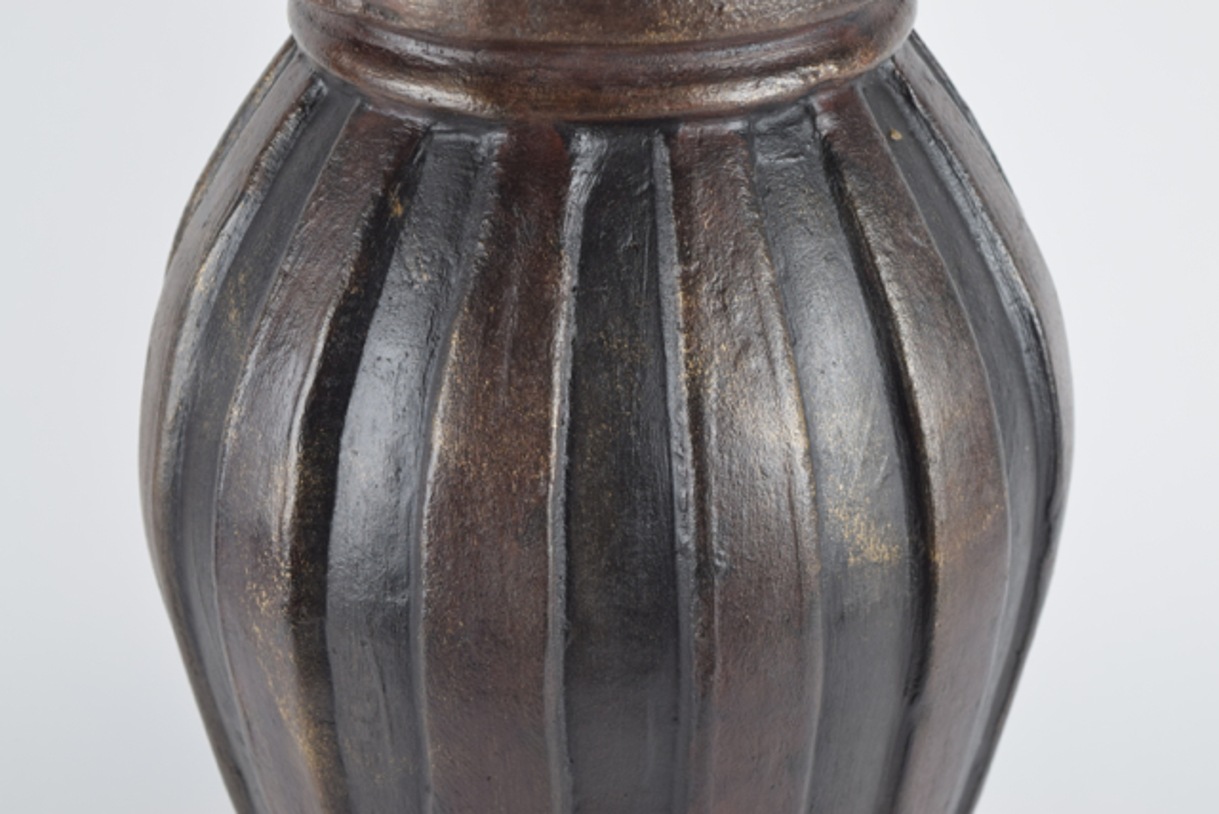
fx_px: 2794
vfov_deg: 16.6
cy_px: 407
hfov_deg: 24.6
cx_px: 610
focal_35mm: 82
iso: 400
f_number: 6.3
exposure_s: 1/125
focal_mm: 55
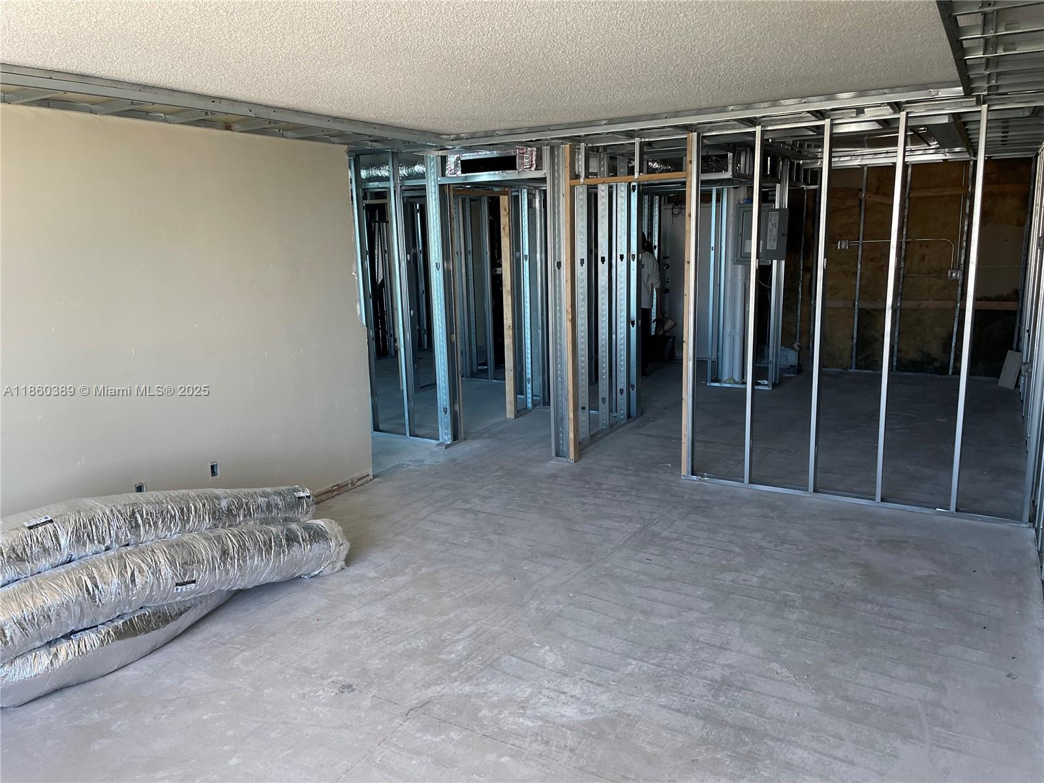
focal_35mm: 26
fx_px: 784
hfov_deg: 67.3
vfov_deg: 53.1
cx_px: 522
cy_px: 392
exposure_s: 1/121
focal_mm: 4.2
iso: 100
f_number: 1.6
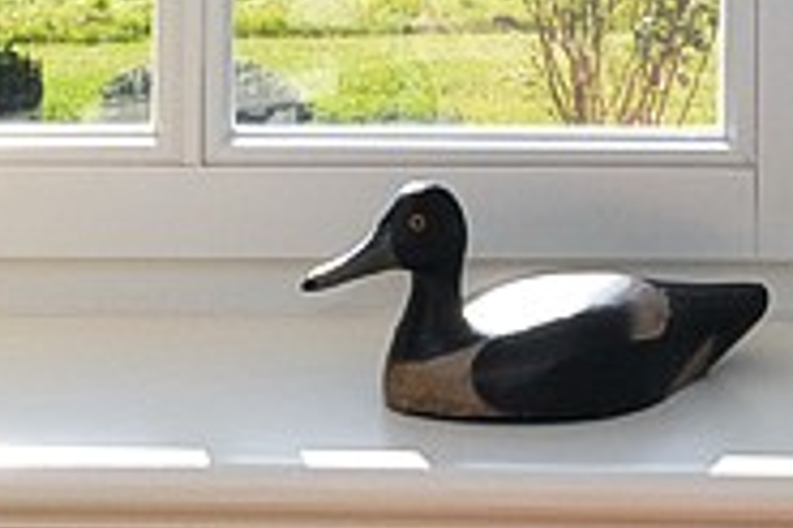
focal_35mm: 139
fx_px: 3059
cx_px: 150
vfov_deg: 9.8
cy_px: 43
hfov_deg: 14.7
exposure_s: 1/80
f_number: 22
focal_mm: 38
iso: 800
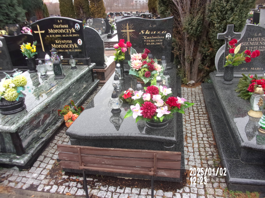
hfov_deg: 63.4
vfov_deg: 49.7
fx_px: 214
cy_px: 99
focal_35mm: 28
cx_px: 132
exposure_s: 1/34
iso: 103
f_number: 3.9
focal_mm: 5.1
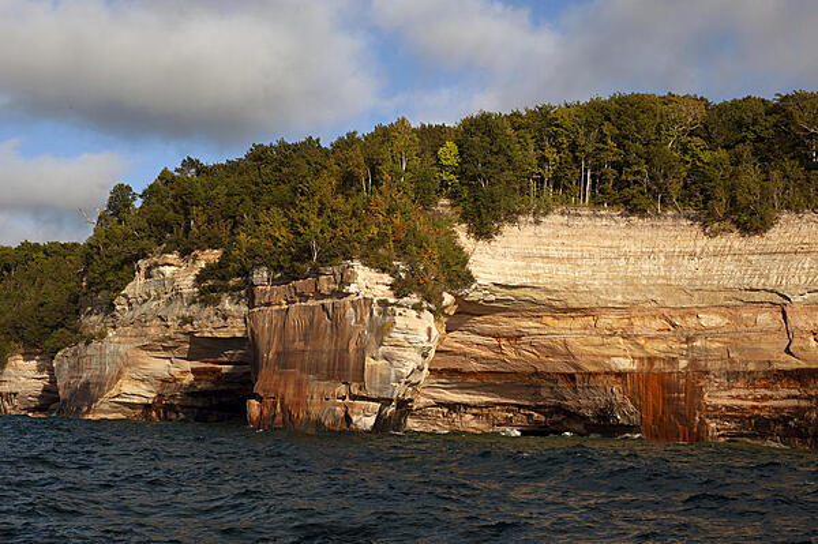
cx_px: 409
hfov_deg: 30.5
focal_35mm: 66
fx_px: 1498
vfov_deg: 20.6
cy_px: 272
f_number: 10
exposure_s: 1/400
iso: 200
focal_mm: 44
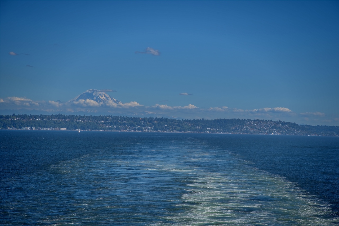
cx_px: 170
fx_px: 1130
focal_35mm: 120
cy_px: 113
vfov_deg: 11.4
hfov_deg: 17.1
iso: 100
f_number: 9
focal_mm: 120
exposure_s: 1/320
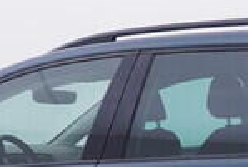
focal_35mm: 154
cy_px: 230
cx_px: 145
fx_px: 1066
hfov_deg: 13.3
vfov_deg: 8.8
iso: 200
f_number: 5
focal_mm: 15
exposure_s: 1/80
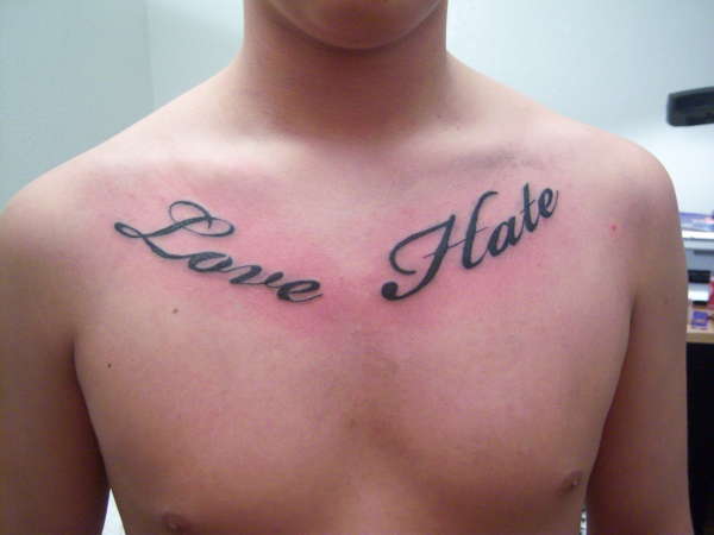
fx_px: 743
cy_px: 268
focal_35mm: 36
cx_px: 357
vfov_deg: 39.7
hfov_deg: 51.4
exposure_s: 1/40
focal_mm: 7.5
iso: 400
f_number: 2.8
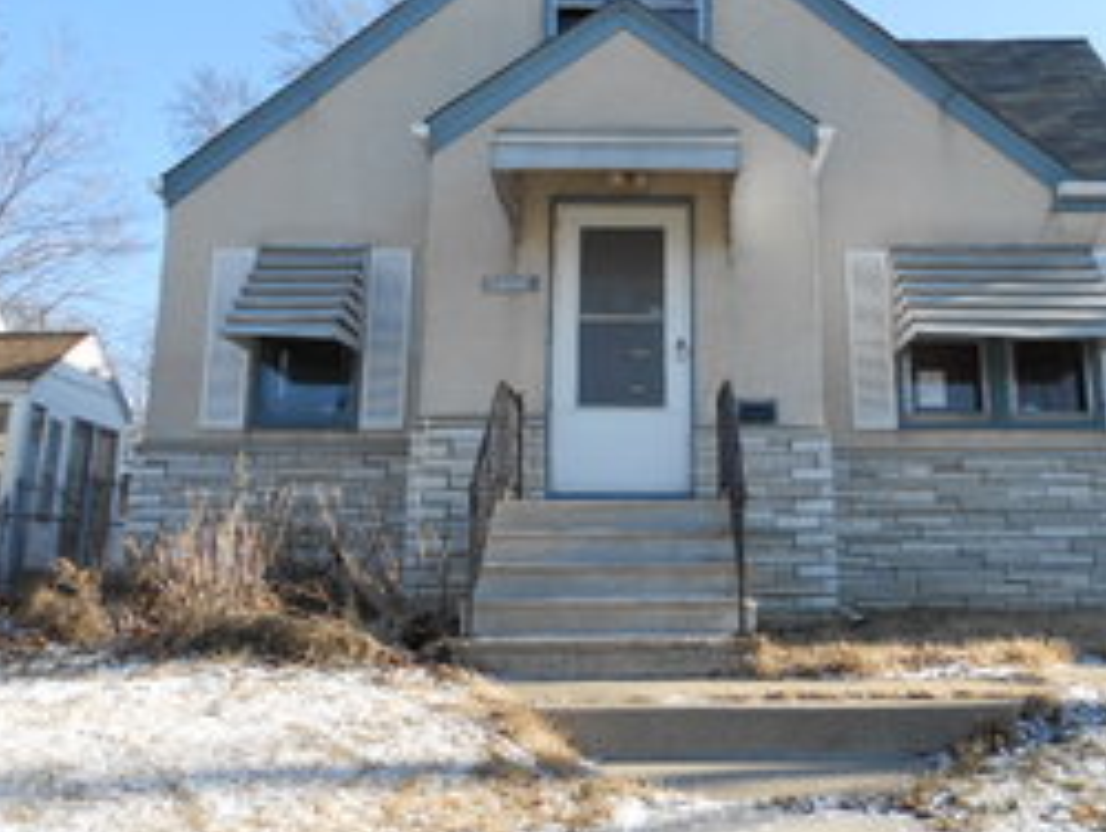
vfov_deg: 39.5
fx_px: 1151
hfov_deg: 50.9
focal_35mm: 36
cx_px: 672
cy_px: 319
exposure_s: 1/400
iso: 80
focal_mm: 4.6
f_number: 3.2
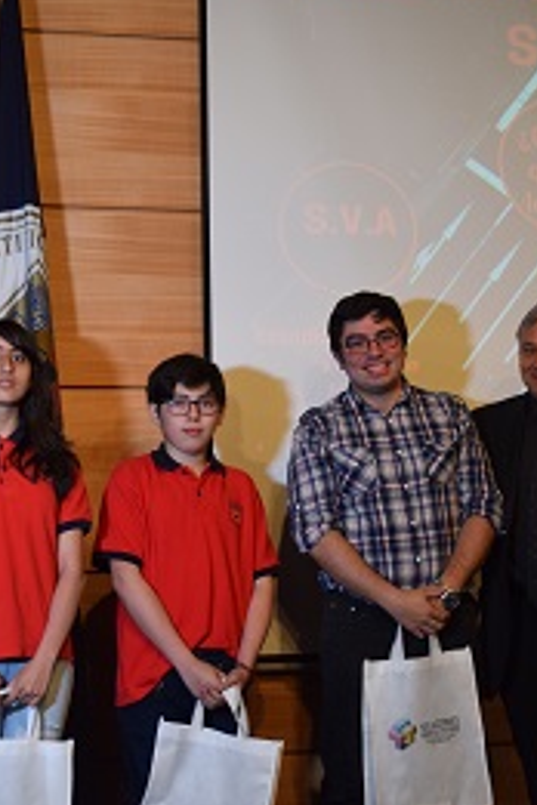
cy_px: 402
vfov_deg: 28.5
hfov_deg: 19.2
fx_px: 1584
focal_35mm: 71
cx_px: 255
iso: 800
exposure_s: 1/60
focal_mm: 29
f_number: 4.2
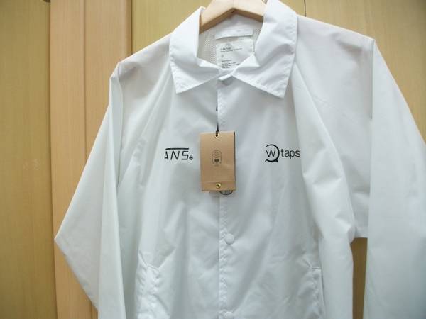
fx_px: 381
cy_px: 160
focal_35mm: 31
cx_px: 213
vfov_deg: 45.4
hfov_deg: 58.4
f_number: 2.9
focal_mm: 5.7
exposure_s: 1/40
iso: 82
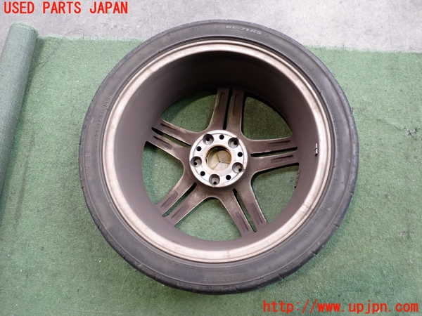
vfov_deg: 46.8
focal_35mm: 30
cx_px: 211
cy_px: 158
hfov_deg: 60.0
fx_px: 366
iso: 200
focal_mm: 5.4
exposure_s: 1/30
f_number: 2.3
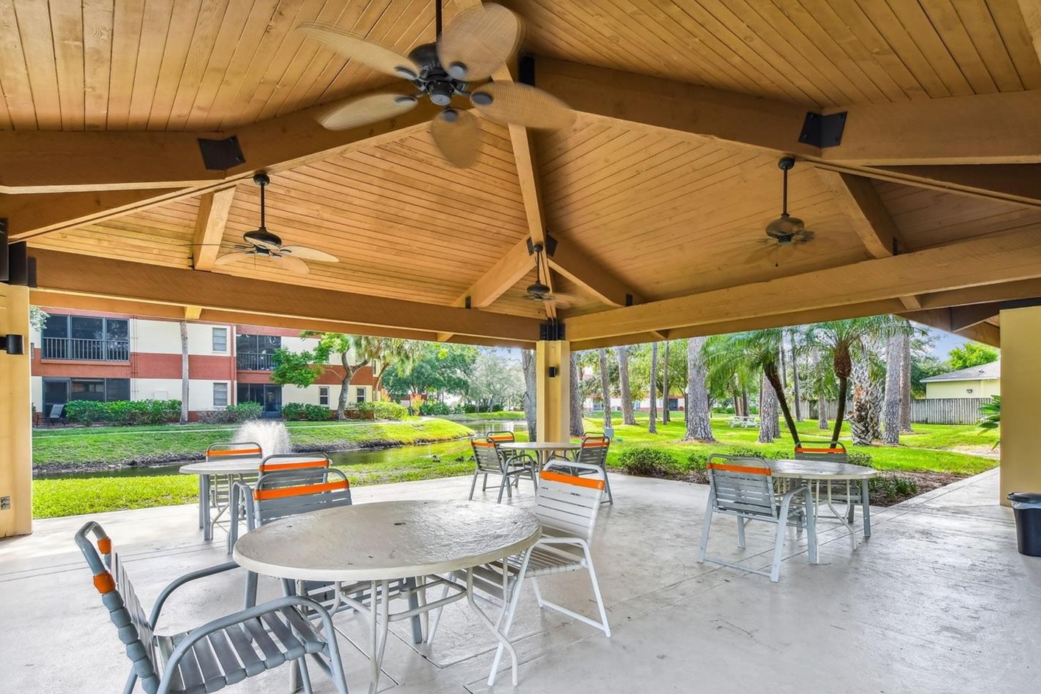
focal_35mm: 17
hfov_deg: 93.1
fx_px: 491
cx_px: 564
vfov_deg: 70.2
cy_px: 384
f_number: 7.1
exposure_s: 1/50
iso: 100
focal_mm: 10
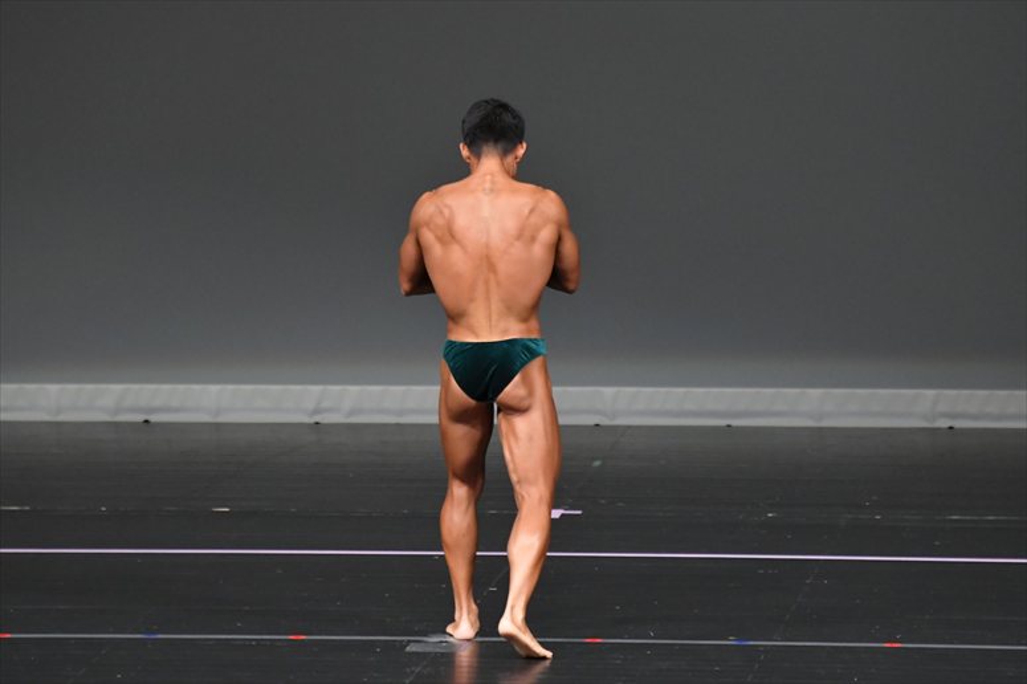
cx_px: 514
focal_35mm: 315
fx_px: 8982
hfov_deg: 6.5
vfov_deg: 4.4
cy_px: 342
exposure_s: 1/400
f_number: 5.6
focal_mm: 210
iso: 4000
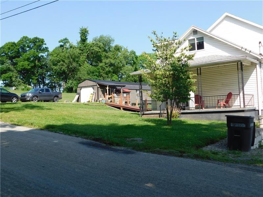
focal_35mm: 36
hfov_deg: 51.4
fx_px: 274
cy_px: 98
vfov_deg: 39.7
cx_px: 132
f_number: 3.5
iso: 125
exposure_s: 1/800
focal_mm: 6.3
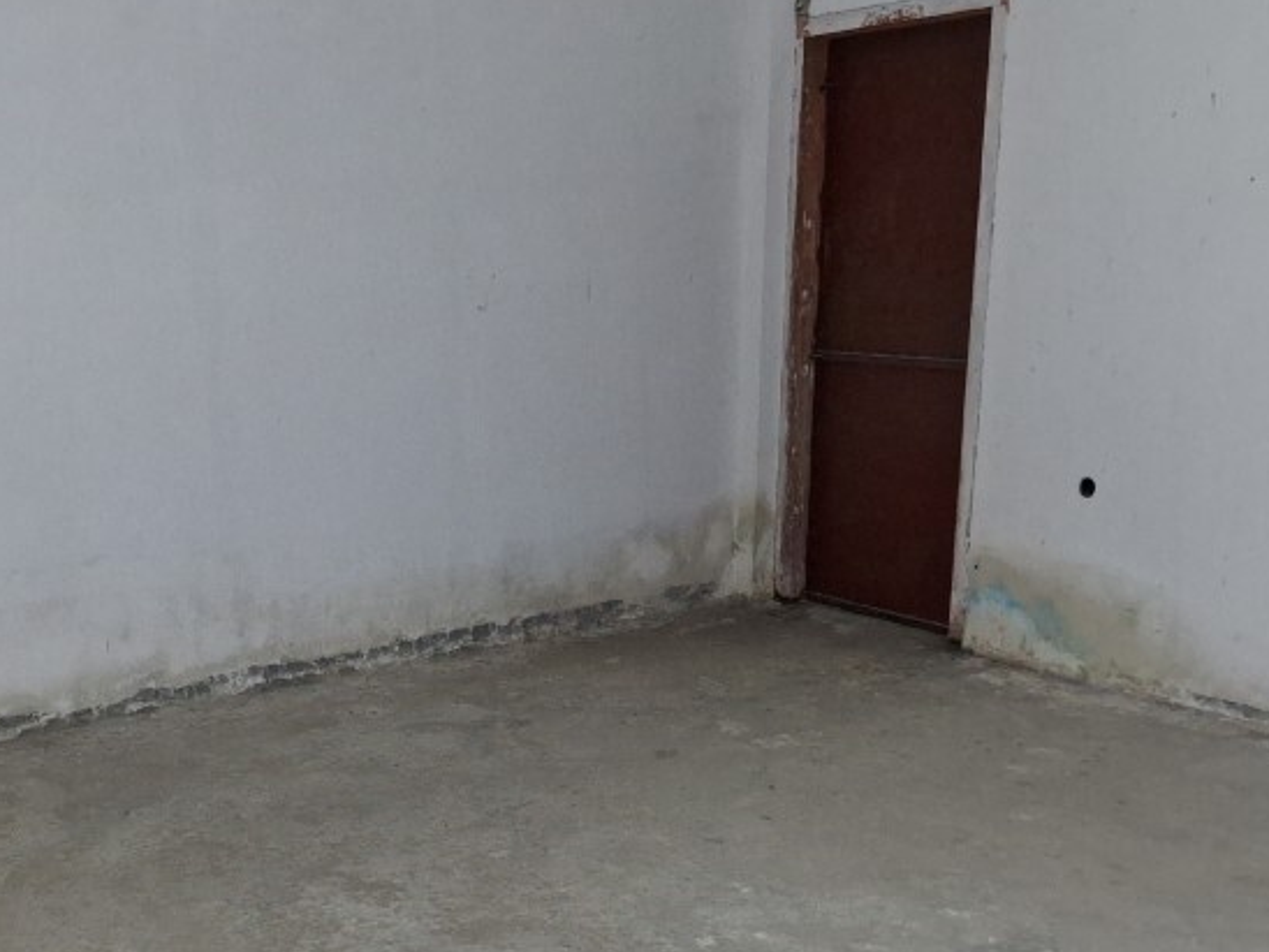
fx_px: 1576
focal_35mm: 43
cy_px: 711
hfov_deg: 42.8
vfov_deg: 33.0
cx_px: 359
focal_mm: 5.54
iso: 25
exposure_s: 1/10
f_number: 1.8
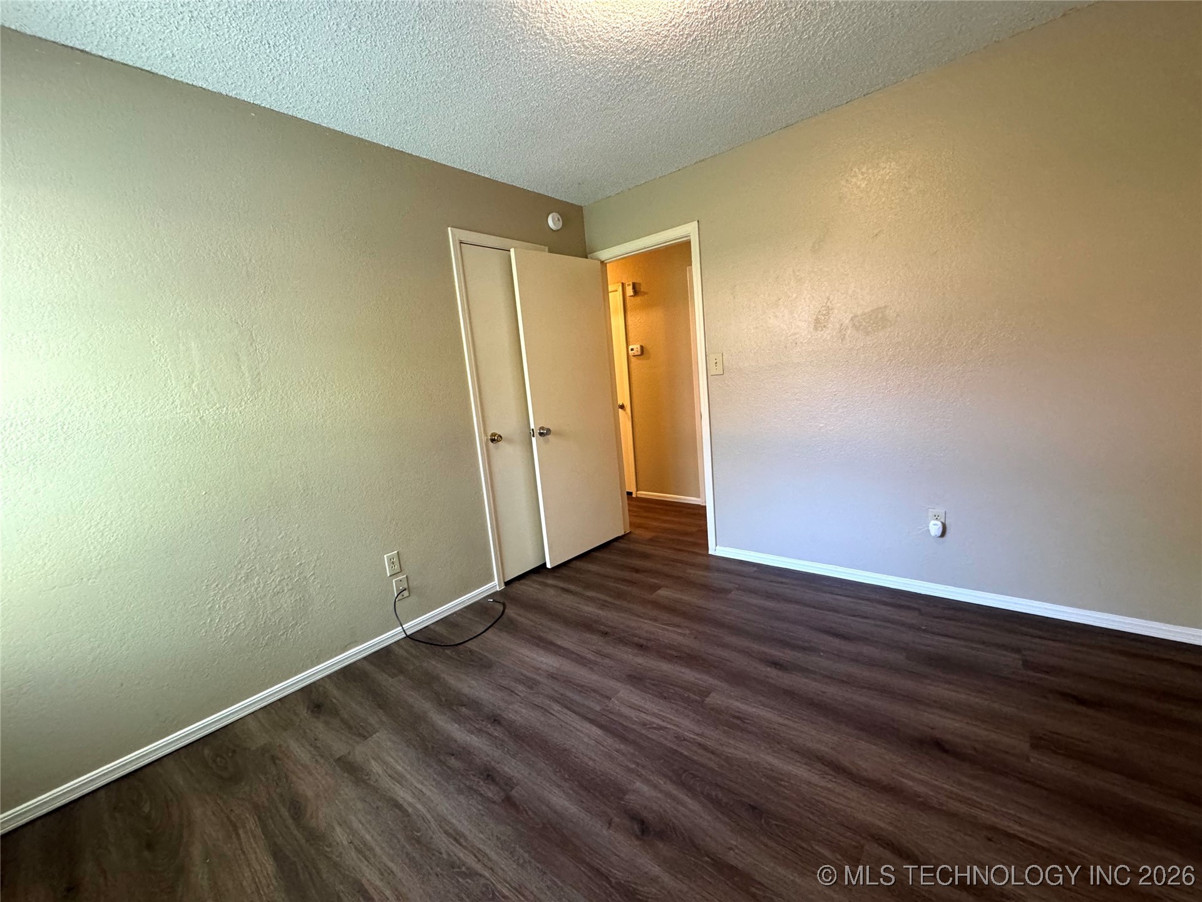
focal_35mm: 14
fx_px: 486
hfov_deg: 102.1
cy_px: 451
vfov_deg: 85.7
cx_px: 601
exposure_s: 1/60
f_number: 2.2
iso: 320
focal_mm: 2.22
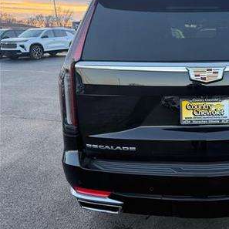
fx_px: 269
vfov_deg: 45.9
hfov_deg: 43.2
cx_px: 194
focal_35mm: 36
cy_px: 98
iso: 160
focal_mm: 6.76
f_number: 1.78
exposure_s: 1/228
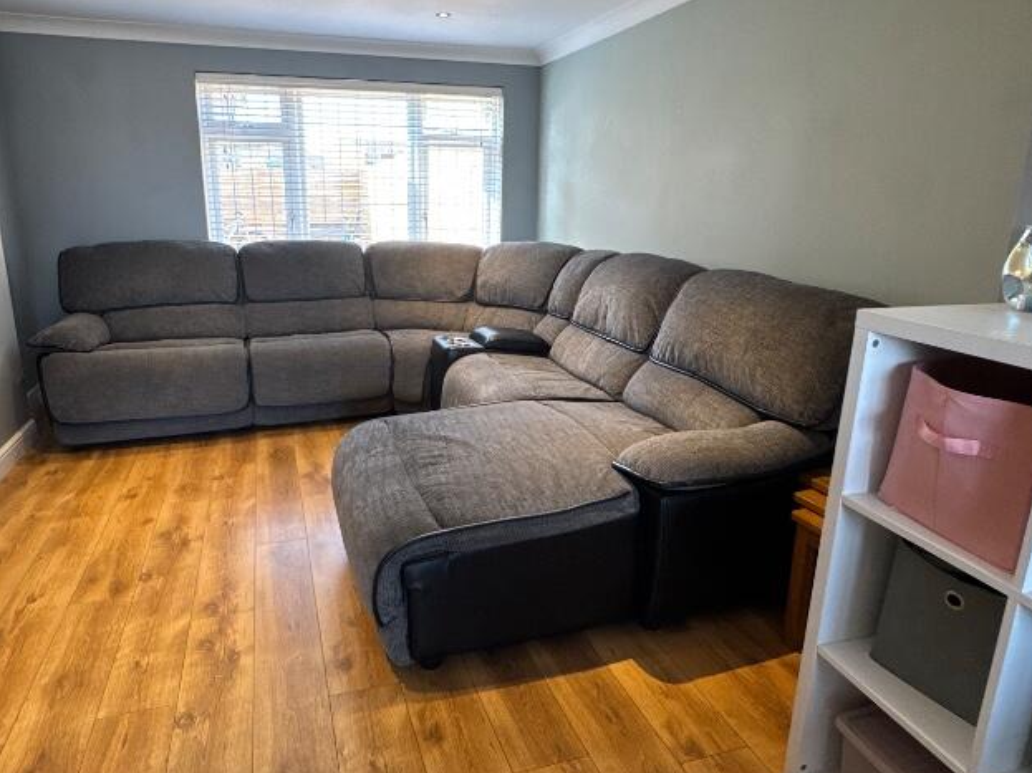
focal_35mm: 23
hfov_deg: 73.8
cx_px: 474
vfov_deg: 58.8
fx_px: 686
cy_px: 367
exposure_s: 1/100
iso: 250
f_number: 2.2
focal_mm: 2.22
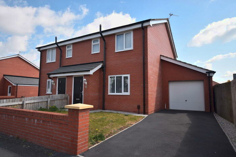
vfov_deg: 56.2
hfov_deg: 77.3
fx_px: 148
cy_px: 78
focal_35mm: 22
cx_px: 118
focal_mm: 15
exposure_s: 1/320
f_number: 5
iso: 100
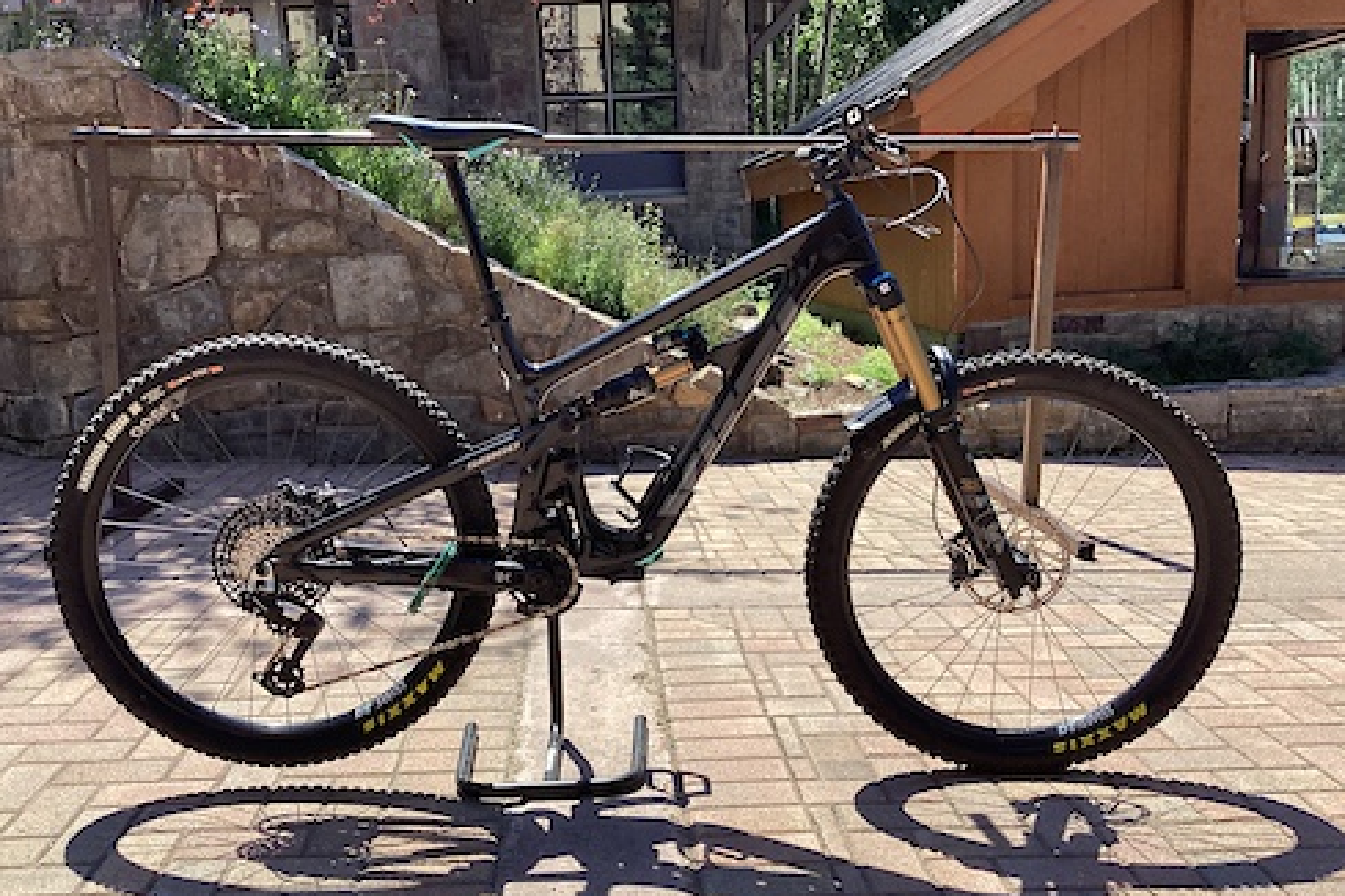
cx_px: 671
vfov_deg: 40.0
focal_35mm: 33
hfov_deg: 57.2
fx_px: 1233
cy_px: 463
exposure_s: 1/876
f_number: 2.4
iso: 25
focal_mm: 3.3
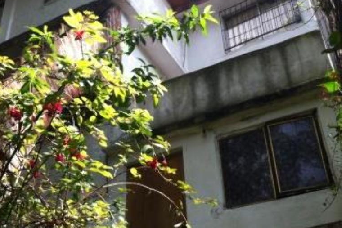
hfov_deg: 38.9
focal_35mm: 51
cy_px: 108
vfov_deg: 26.5
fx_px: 485
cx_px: 171
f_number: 2.8
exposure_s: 1/174
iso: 80
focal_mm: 3.85
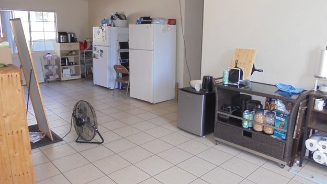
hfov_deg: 66.0
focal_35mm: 29
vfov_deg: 40.2
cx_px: 165
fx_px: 252
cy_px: 84
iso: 400
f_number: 3.5
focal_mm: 4.6
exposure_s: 1/30
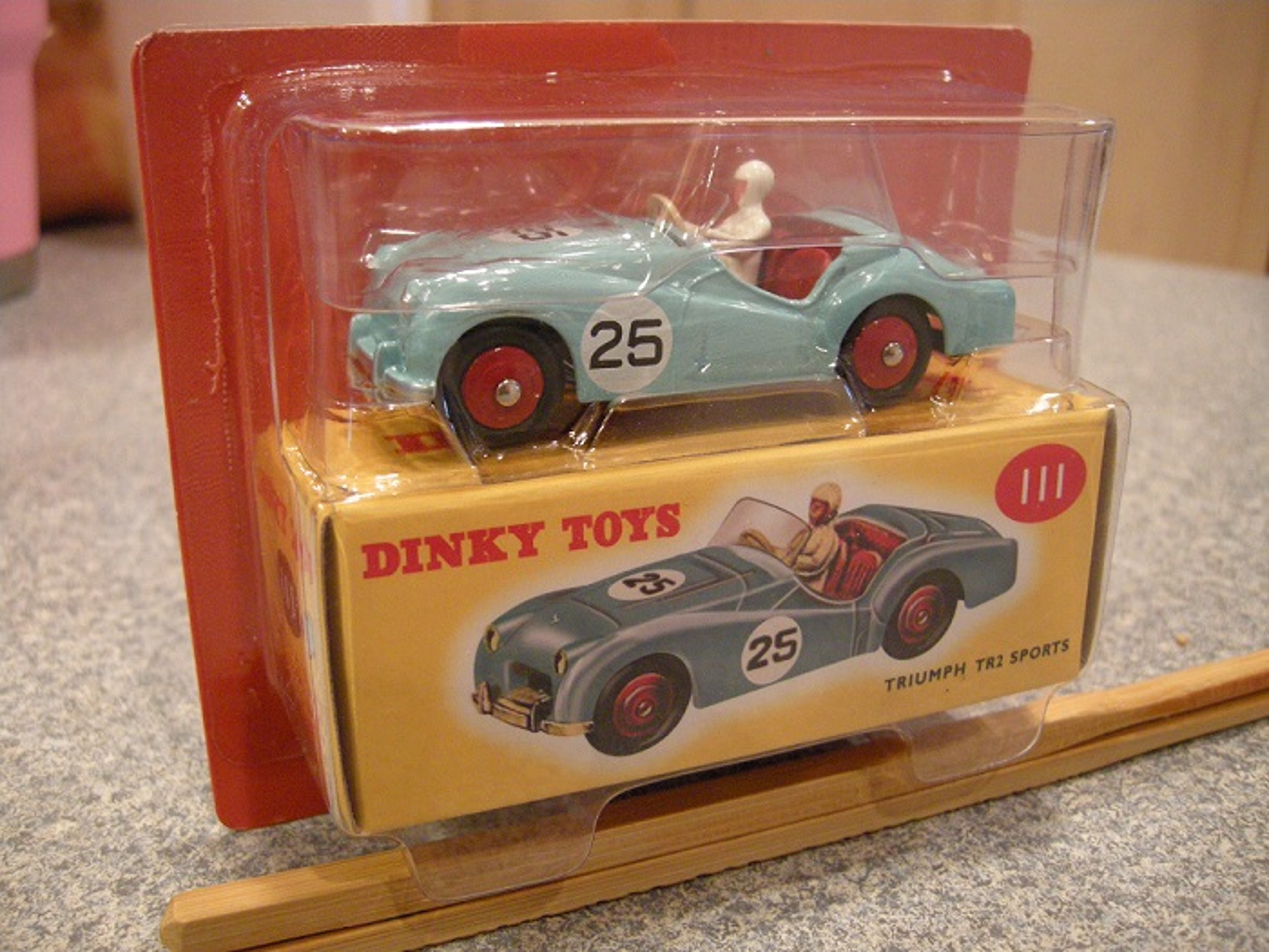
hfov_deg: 52.6
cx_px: 634
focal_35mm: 35
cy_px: 476
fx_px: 1283
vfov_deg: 40.7
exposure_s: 1/18.7
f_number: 2.7
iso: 400
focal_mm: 7.5
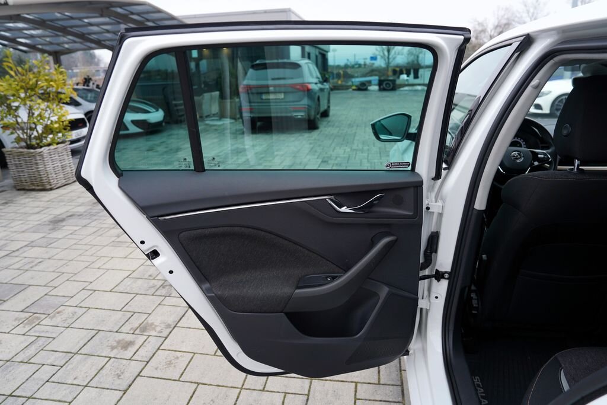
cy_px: 202
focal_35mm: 24
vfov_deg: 53.1
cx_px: 304
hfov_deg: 73.7
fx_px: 405
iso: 100
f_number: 4
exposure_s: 1/60
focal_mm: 24
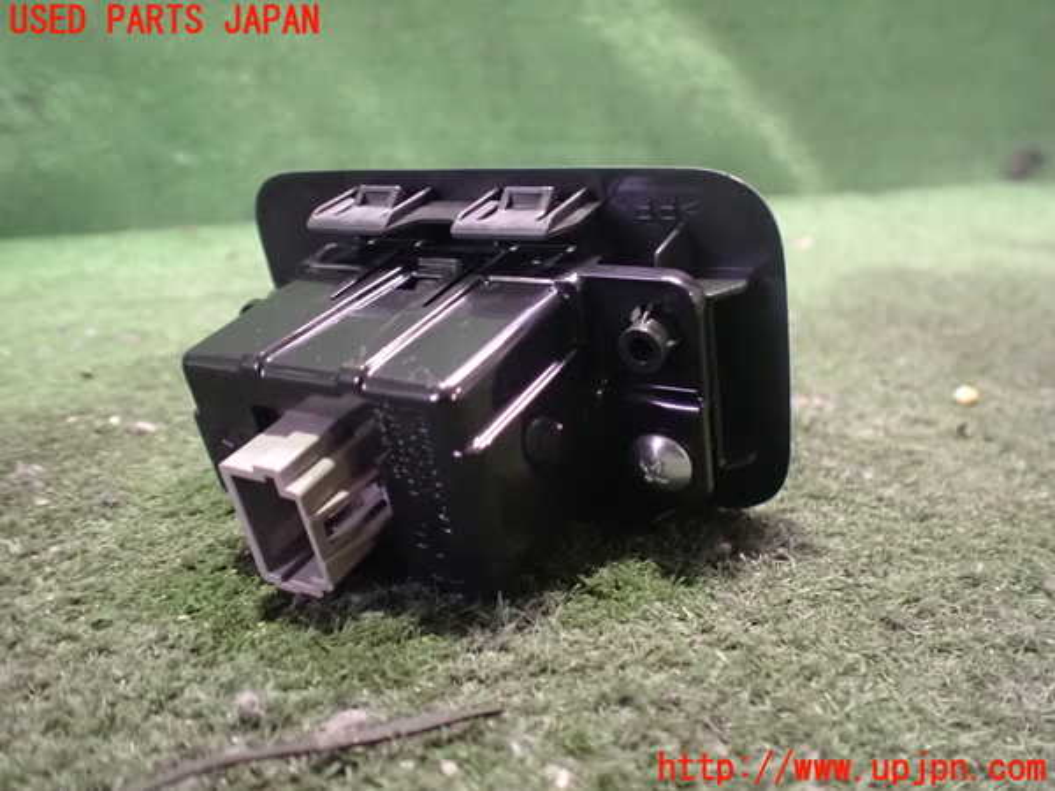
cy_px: 396
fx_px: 914
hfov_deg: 60.0
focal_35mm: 30
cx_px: 528
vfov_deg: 46.8
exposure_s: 1/25
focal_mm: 5.4
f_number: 2.3
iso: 1600
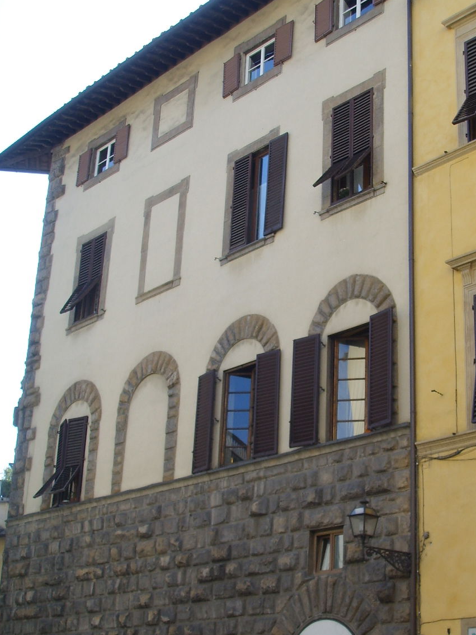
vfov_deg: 34.8
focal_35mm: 55
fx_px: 1009
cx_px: 309
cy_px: 374
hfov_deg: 26.4
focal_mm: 6.6
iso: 50
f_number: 3.5
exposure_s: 1/250
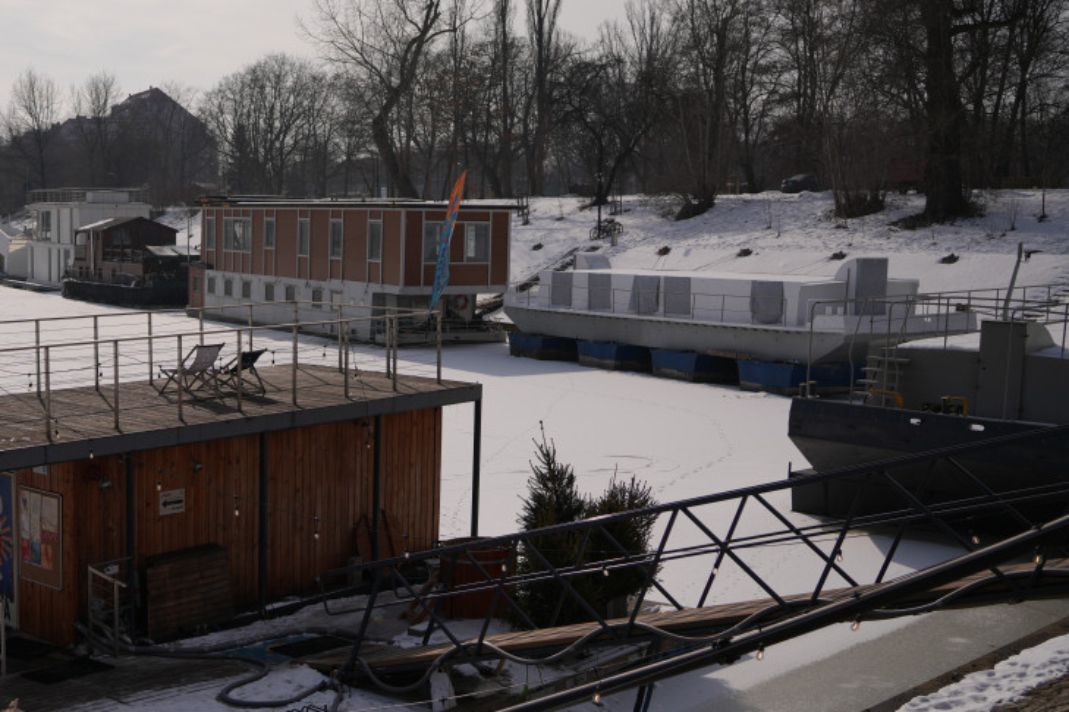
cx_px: 298
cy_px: 396
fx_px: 1514
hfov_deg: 38.1
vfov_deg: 26.5
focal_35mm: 51
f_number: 2.8
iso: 100
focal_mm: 35
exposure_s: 1/6400
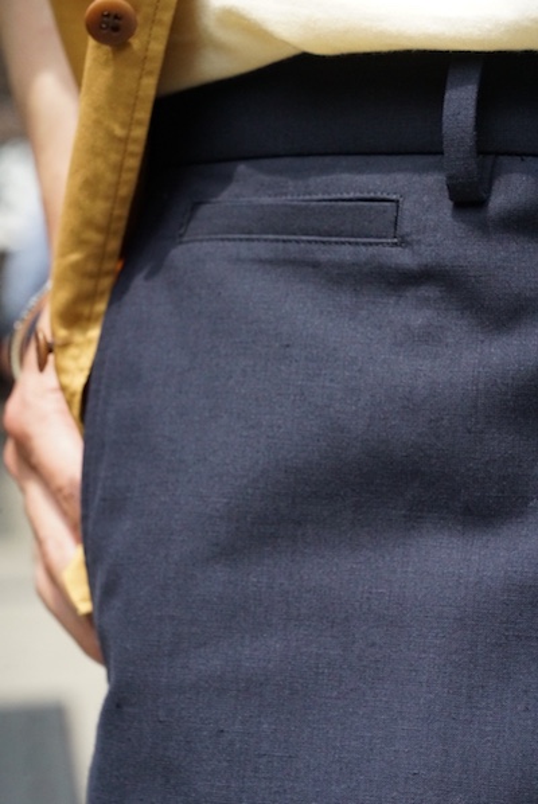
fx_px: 2348
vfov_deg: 19.4
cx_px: 269
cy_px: 402
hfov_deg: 13.1
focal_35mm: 105
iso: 10000
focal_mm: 105
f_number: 10
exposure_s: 1/4000
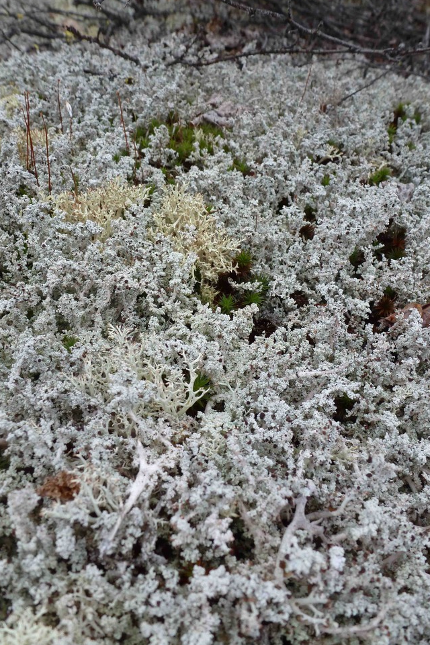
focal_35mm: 26
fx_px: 466
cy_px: 316
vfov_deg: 69.4
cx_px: 205
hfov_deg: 49.5
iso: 100
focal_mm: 4.3
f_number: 4
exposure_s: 1/200
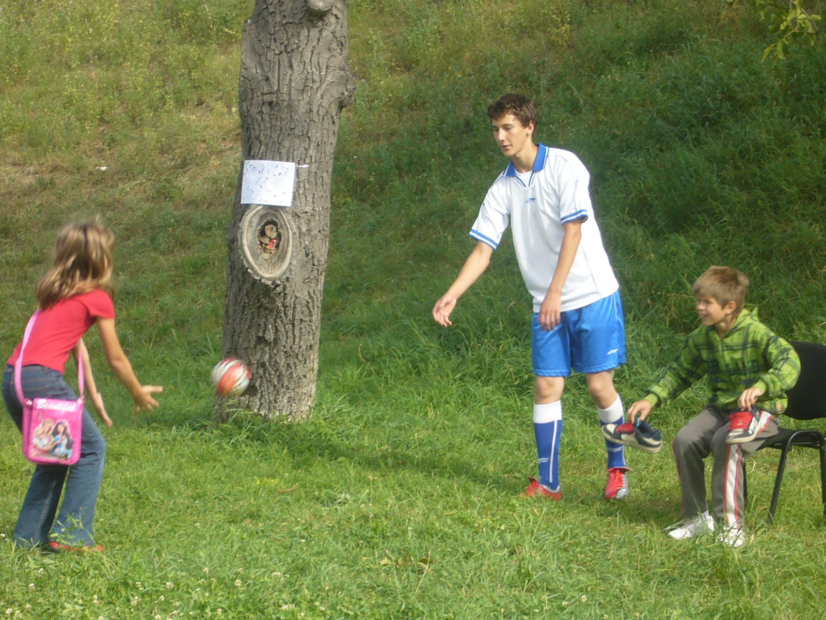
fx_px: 3126
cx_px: 413
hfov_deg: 15.1
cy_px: 310
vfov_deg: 11.3
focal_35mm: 131
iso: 80
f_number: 5
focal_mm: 17.4
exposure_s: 1/100
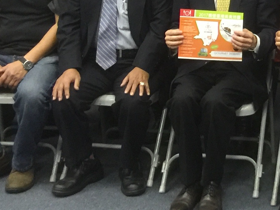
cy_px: -94
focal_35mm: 106
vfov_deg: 13.3
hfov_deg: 17.7
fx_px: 858
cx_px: 327
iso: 125
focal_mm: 4.15
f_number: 2.2
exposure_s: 1/15
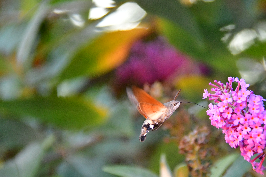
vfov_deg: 2.4
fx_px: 4315
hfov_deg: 3.5
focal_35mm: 584
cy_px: 109
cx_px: 162
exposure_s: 1/500
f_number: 5.6
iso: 5600
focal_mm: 300
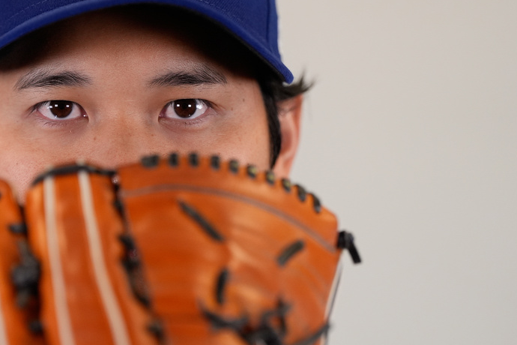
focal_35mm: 242
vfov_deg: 5.7
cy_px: 115
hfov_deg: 8.5
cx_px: 138
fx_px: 3475
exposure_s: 1/1000
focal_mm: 163
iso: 1600
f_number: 3.2
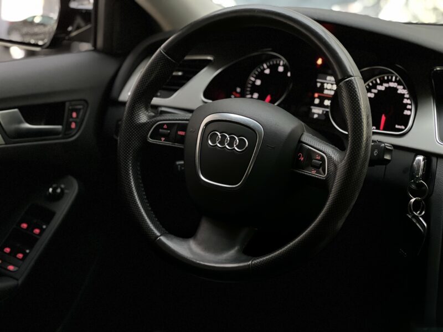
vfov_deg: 19.1
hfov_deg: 25.3
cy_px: 166
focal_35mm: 77
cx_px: 222
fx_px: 985
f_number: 2.8
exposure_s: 1/21
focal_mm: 9
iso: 500
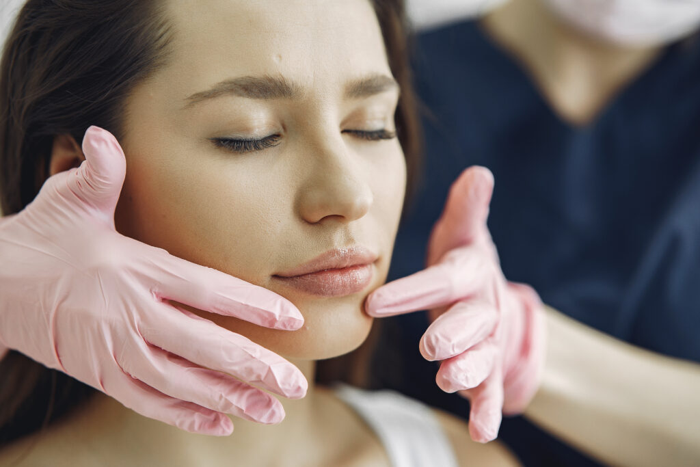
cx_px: 350
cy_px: 234
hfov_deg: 23.9
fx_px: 1653
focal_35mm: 85
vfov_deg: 16.1
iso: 250
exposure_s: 1/250
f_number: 2.2
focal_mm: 85
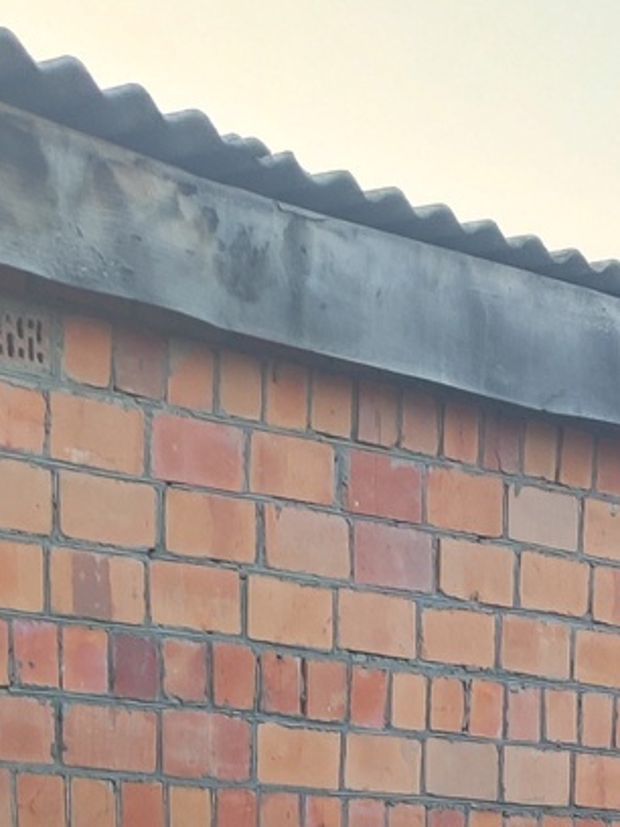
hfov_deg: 13.7
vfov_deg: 15.8
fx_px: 2436
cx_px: 898
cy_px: 1573
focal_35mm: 102
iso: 78
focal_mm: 4.74
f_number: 1.79
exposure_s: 1/50
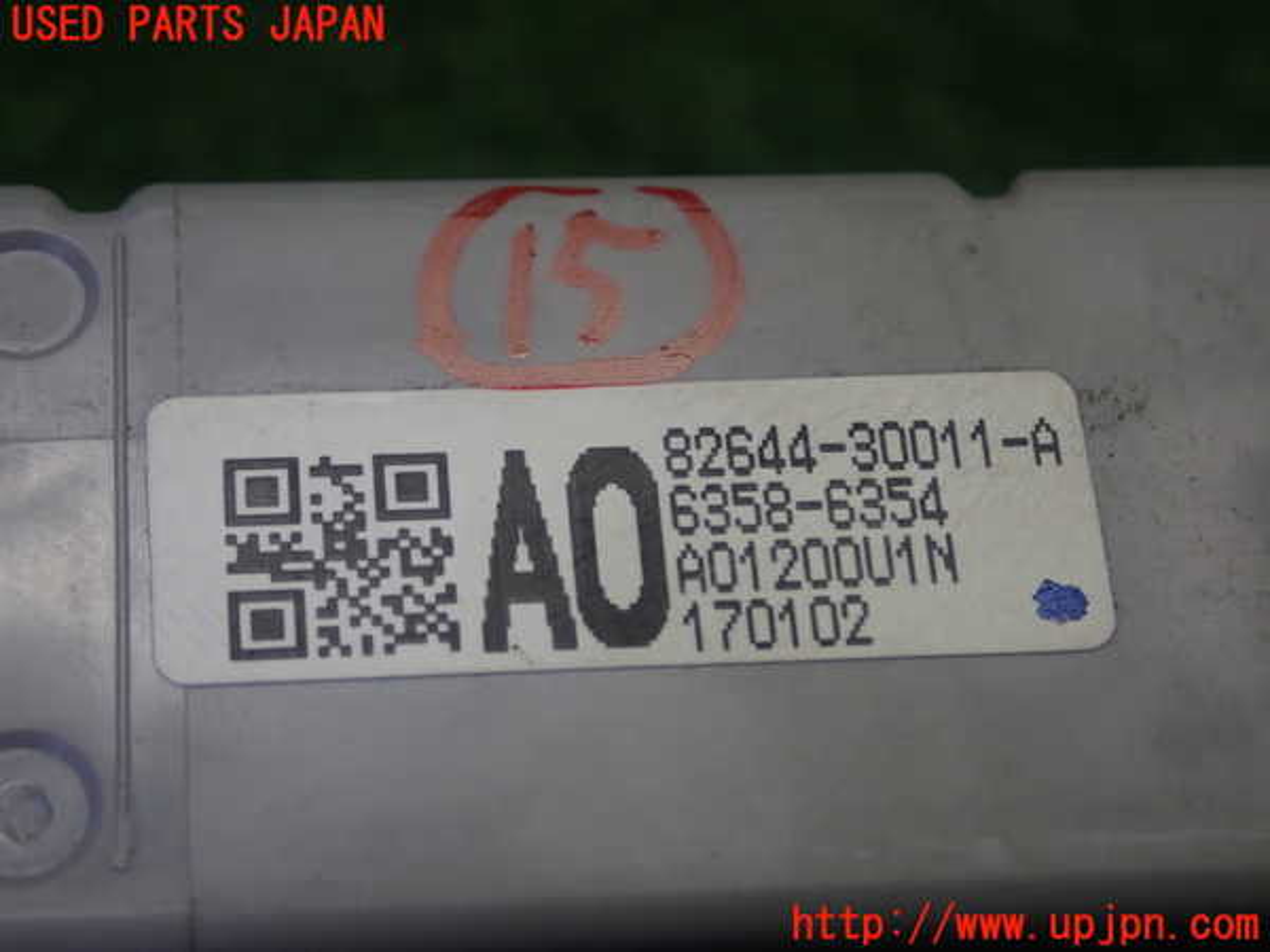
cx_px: 635
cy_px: 476
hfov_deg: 23.8
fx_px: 3008
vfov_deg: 18.0
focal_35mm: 82
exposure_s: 1/80
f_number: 4.3
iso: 200
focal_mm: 14.62
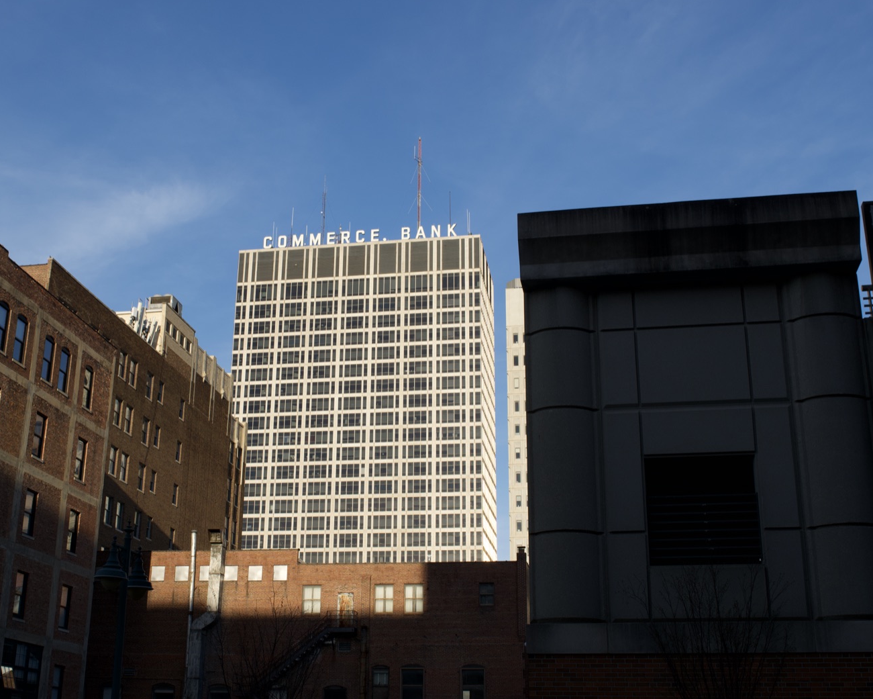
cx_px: 372
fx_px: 1163
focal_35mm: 45
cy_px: 349
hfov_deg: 41.0
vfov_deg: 33.4
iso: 200
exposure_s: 1/320
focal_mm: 26
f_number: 9
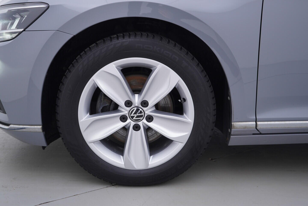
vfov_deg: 36.9
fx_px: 308
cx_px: 154
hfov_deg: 53.1
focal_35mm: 36
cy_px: 103
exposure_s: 1/60
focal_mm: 24
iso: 125
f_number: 3.5
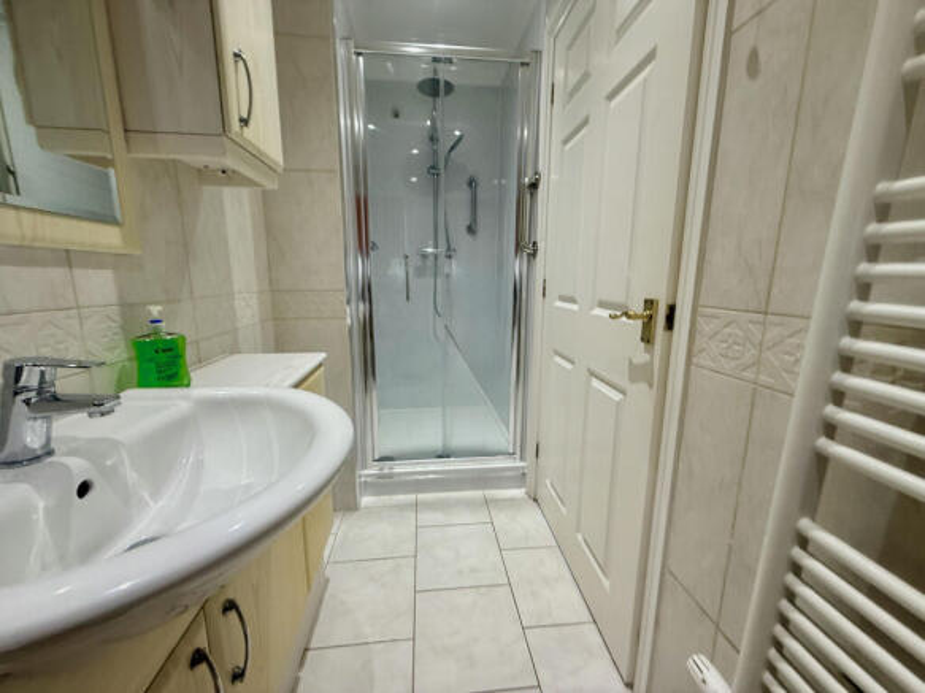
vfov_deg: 85.7
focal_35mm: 14
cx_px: 462
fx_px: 374
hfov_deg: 102.1
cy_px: 346
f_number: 2.2
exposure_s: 1/33
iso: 64
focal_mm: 2.22
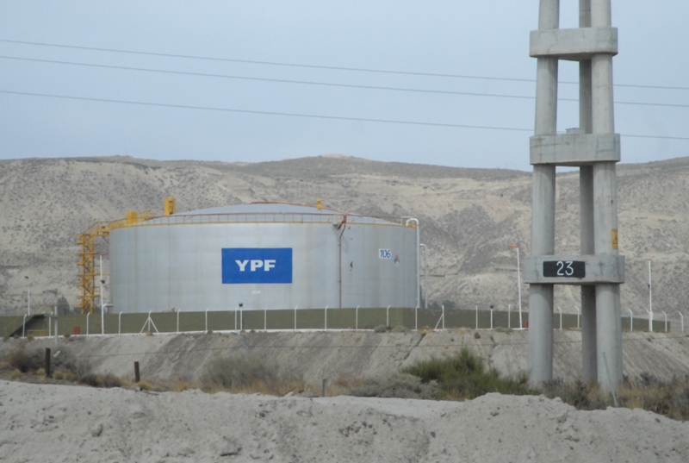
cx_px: 344
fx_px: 3452
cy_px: 232
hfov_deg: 11.4
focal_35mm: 180
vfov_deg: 7.7
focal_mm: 120
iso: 1600
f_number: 5.6
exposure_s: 1/8000
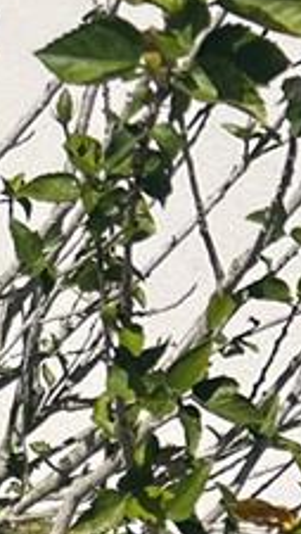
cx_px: -659
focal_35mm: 151
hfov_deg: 7.1
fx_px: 2137
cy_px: 1144
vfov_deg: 12.2
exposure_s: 1/6993
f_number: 1.5
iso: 50
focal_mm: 5.7
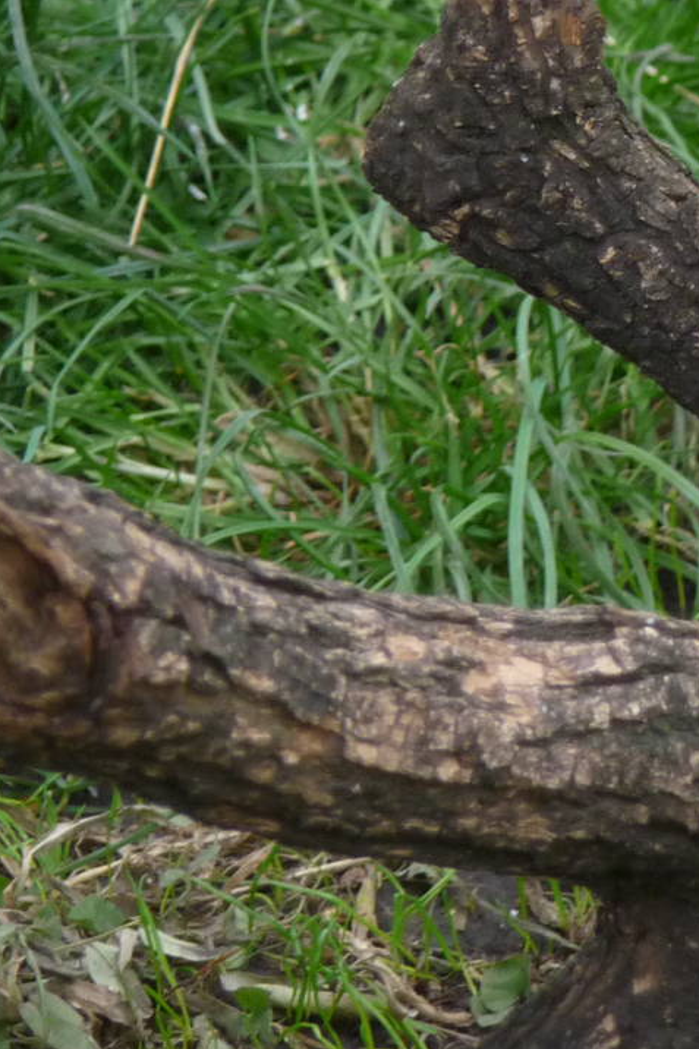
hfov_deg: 2.1
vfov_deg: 3.2
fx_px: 18968
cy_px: 186
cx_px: 999
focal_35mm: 651
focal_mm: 47
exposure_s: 1/125
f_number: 4.9
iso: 200
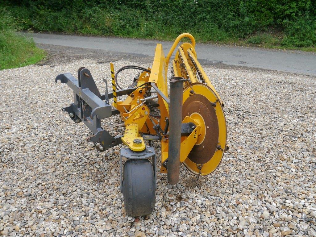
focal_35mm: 28
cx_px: 158
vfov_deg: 49.7
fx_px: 256
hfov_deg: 63.4
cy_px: 118
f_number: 5
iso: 160
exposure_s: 1/200
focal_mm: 14
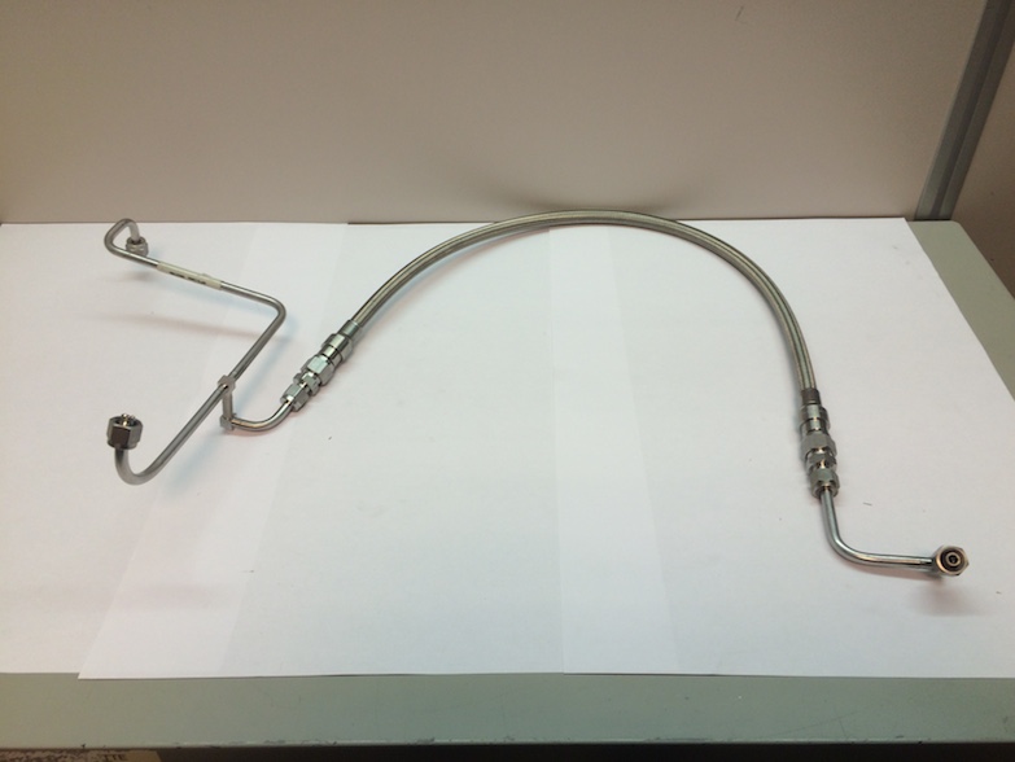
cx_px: 508
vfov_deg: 48.3
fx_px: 851
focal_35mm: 29
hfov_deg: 61.6
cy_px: 381
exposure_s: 1/50
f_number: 2.2
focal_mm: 4.15
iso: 40
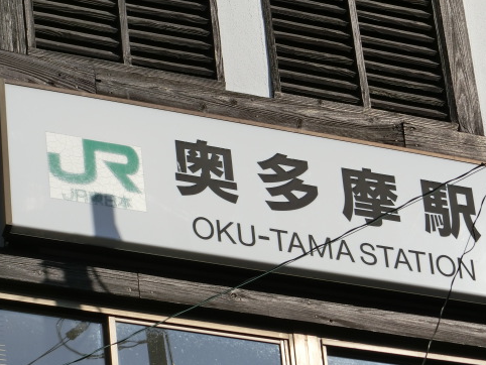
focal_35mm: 219
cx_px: 255
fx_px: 3076
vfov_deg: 6.8
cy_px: 190
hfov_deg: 9.0
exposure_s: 1/800
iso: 80
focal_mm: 29.5
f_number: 5.9
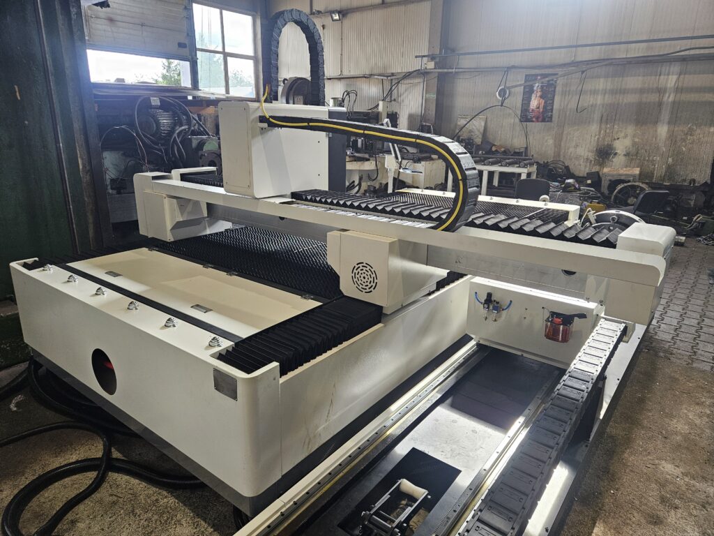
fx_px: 474
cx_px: 357
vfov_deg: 58.9
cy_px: 268
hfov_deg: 73.9
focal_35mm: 23
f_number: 1.8
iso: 100
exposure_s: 1/100
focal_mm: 5.4
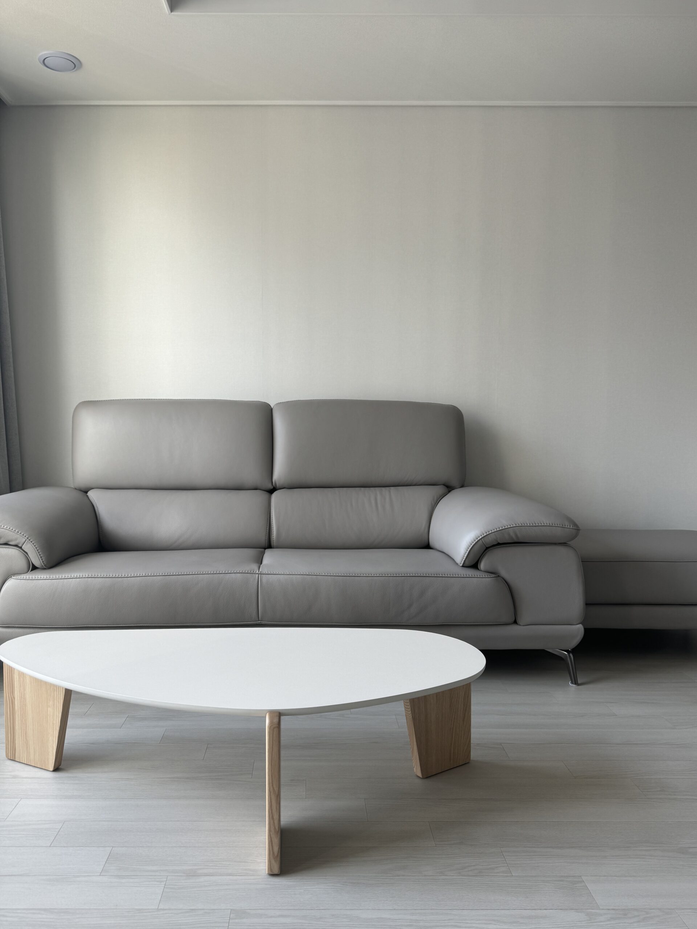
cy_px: 464
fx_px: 644
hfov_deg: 56.8
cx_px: 348
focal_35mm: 24
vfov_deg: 71.6
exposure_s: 1/121
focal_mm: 6.76
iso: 80
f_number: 1.78
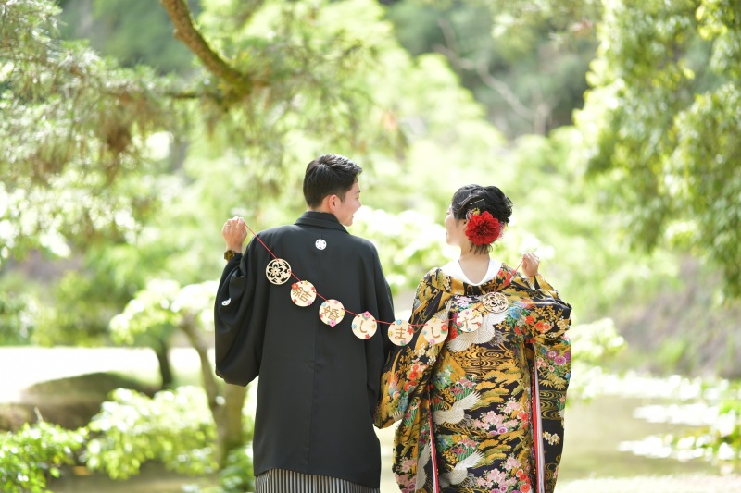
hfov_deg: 19.5
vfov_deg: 13.0
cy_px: 246
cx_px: 370
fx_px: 2161
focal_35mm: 105
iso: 100
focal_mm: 105
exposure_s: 1/320
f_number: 1.4
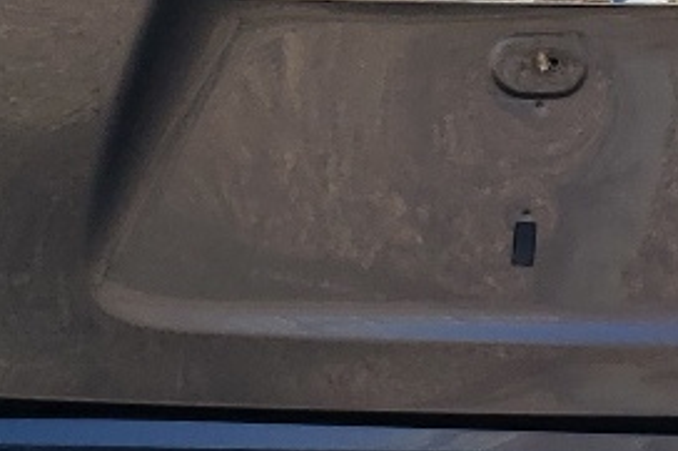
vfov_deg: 8.6
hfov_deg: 12.8
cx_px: 668
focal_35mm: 159
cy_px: -25
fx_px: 2993
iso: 50
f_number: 1.5
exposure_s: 1/833
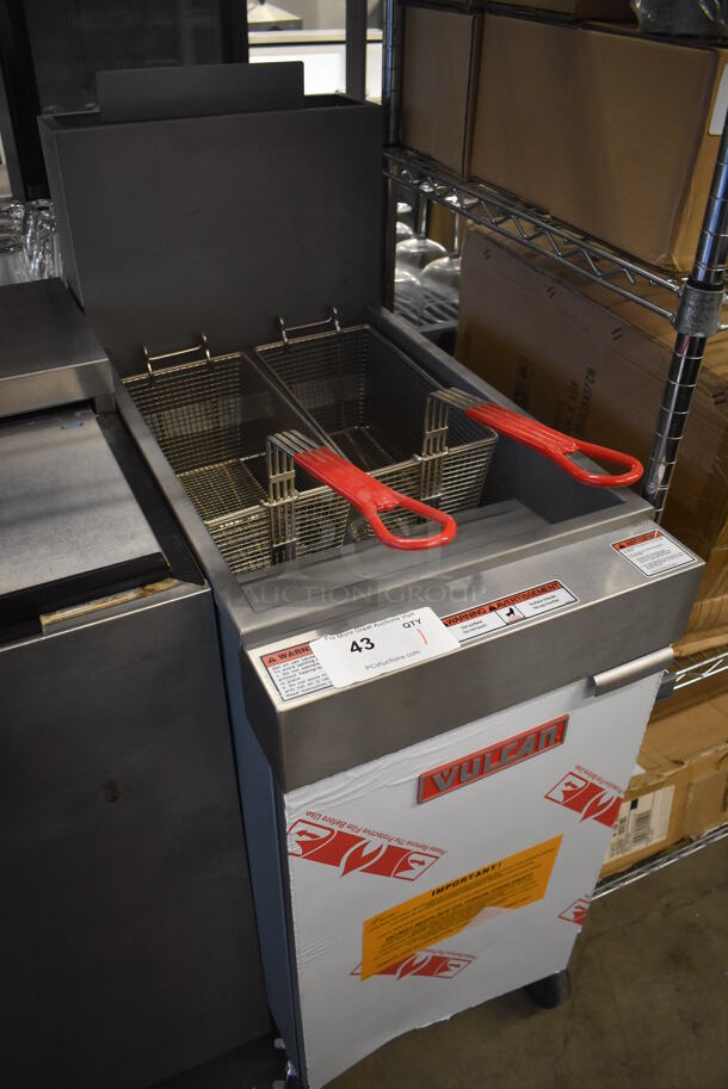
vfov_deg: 67.3
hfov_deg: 48.0
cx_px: 364
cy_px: 544
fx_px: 818
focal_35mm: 27
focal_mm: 18
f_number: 3.5
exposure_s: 1/125
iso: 2200
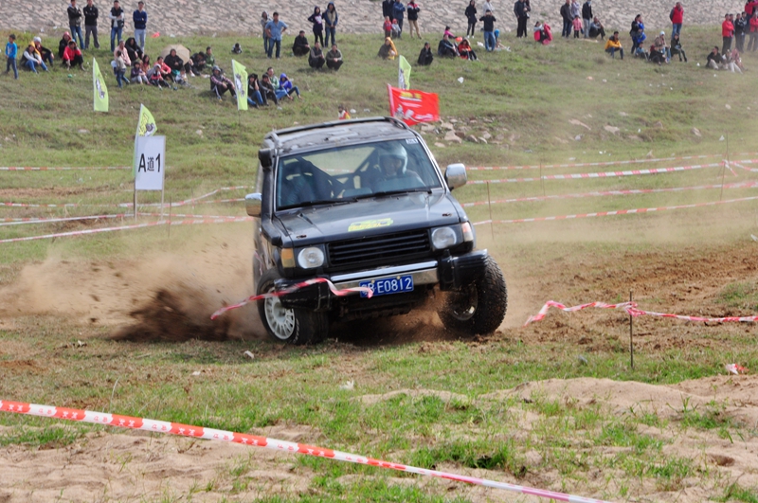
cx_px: 379
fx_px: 2838
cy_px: 252
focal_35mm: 135
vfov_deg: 10.1
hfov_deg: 15.2
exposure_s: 1/100
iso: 250
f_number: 20
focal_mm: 90
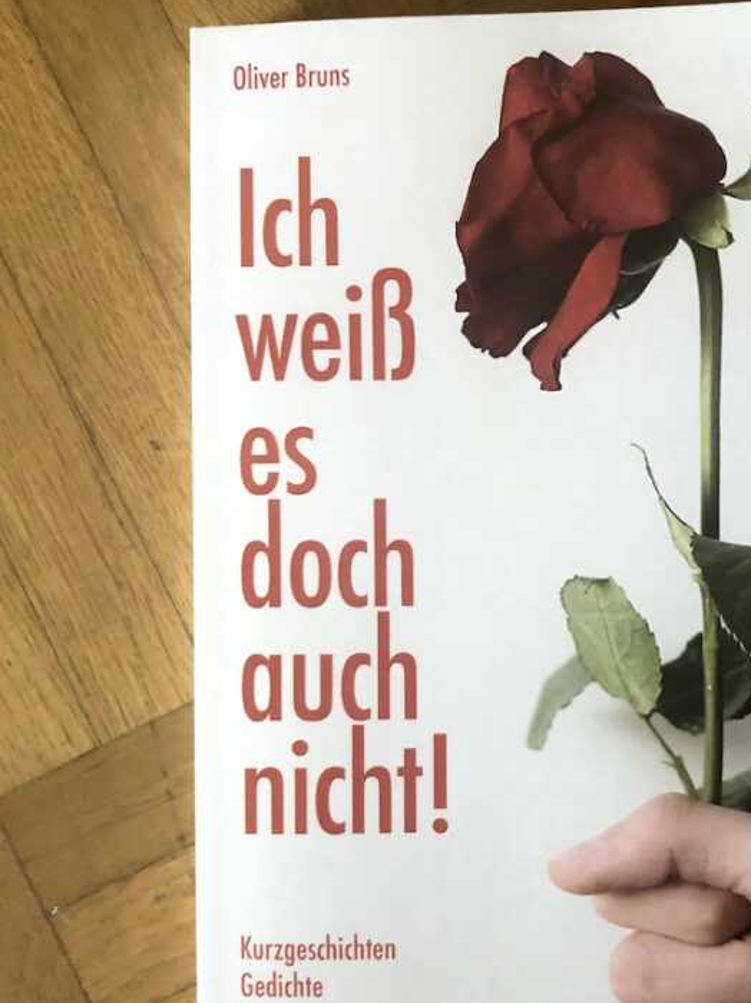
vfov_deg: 45.8
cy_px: 542
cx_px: 539
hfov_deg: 34.5
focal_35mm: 41
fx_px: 1187
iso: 100
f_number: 1.8
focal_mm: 3.99
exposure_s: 1/11
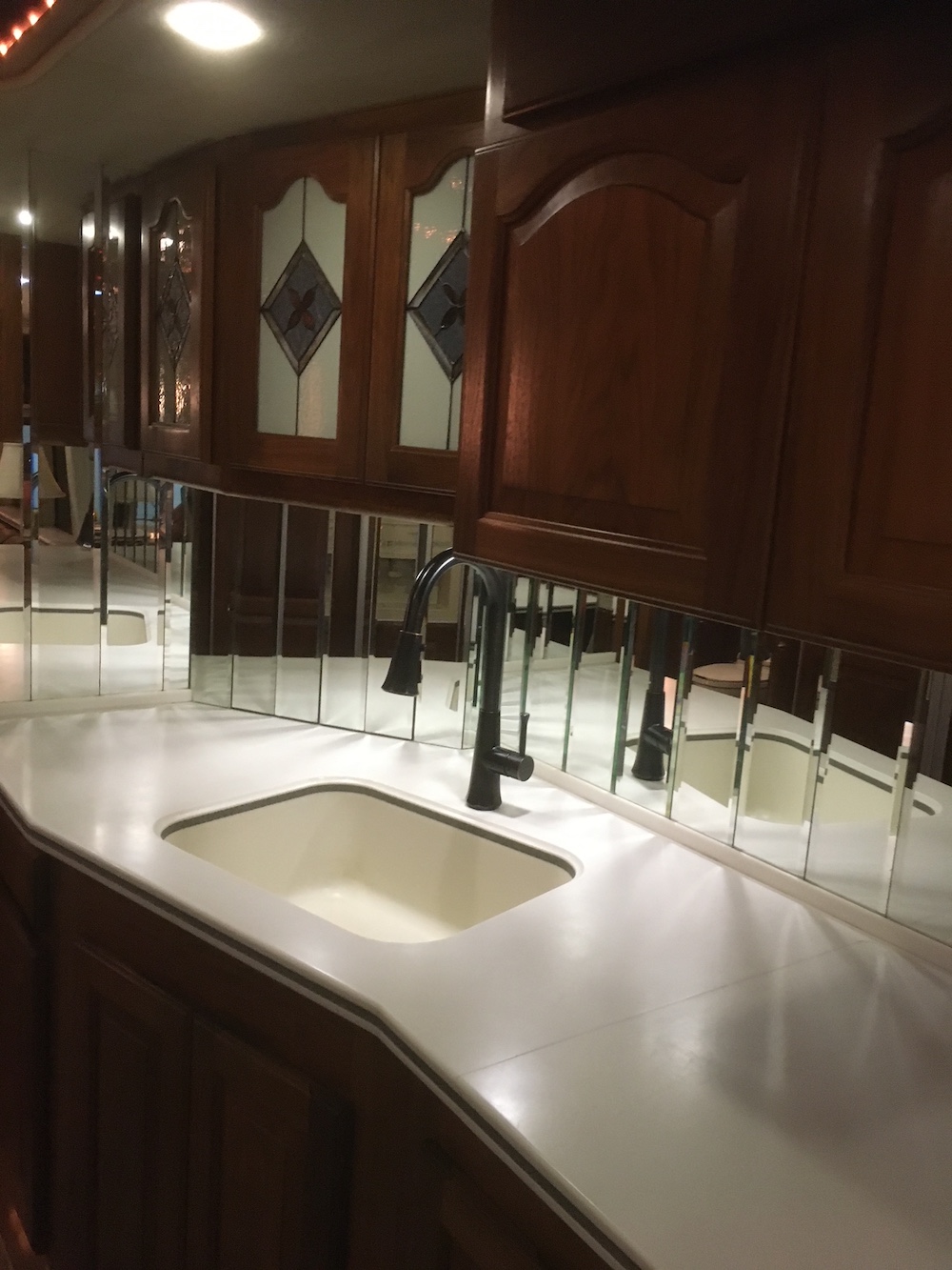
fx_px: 1063
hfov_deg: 48.2
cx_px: 476
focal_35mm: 29
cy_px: 635
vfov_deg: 61.7
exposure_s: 1/30
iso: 200
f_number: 2.2
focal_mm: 4.15
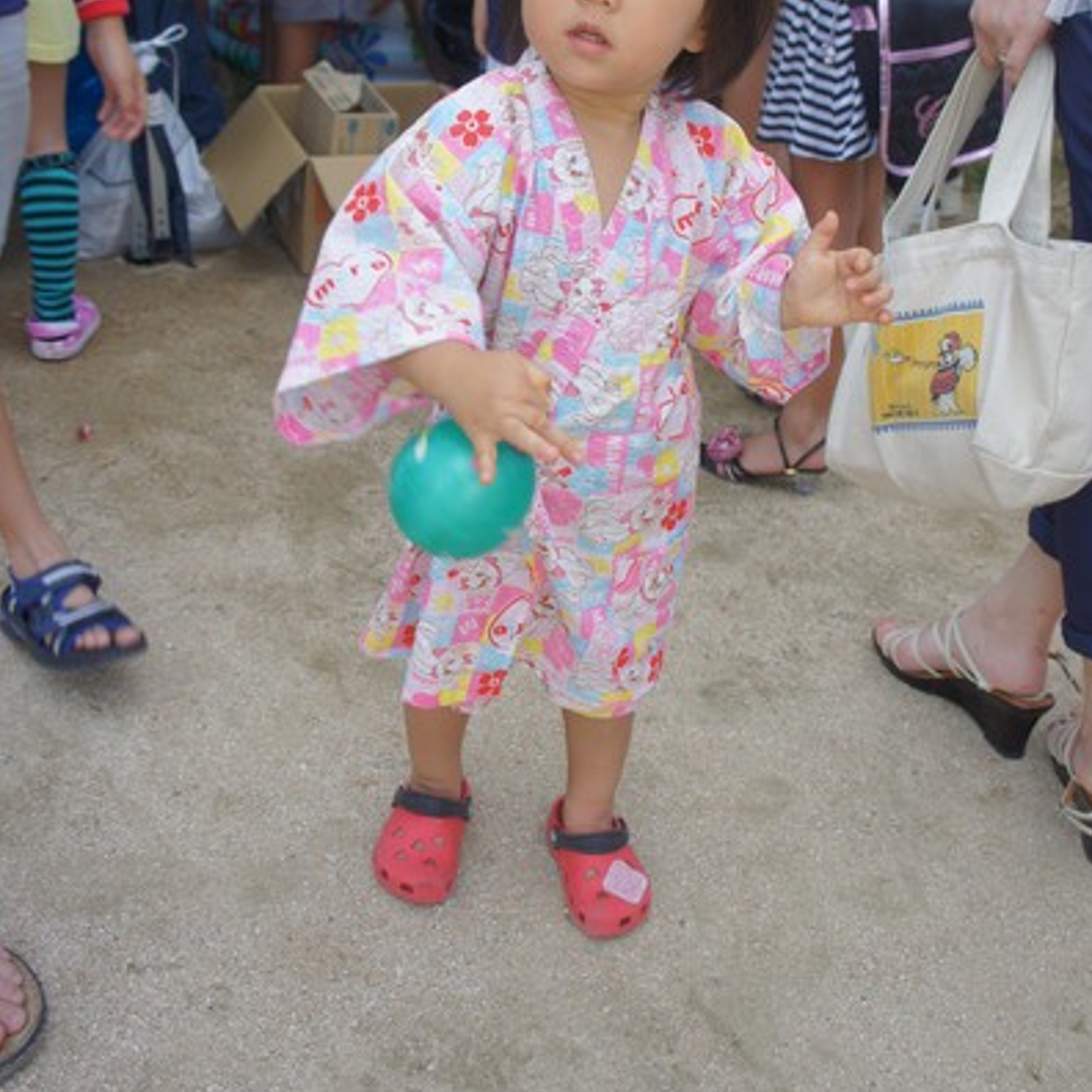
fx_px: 1451
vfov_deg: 40.9
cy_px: 387
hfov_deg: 41.3
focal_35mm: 41
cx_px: 546
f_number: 4.5
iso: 200
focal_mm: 21
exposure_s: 1/160
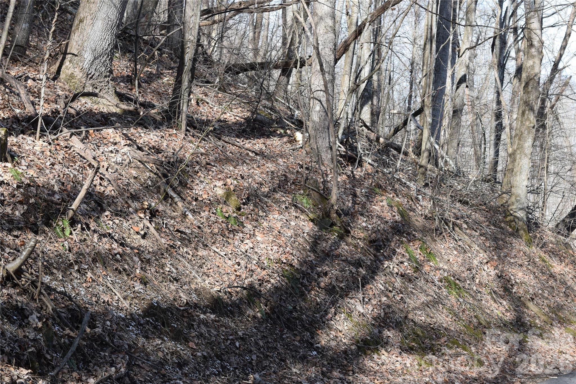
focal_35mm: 78
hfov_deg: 26.0
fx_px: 1248
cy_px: 192
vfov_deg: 17.5
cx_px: 288
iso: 360
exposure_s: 1/250
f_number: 8
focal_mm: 52
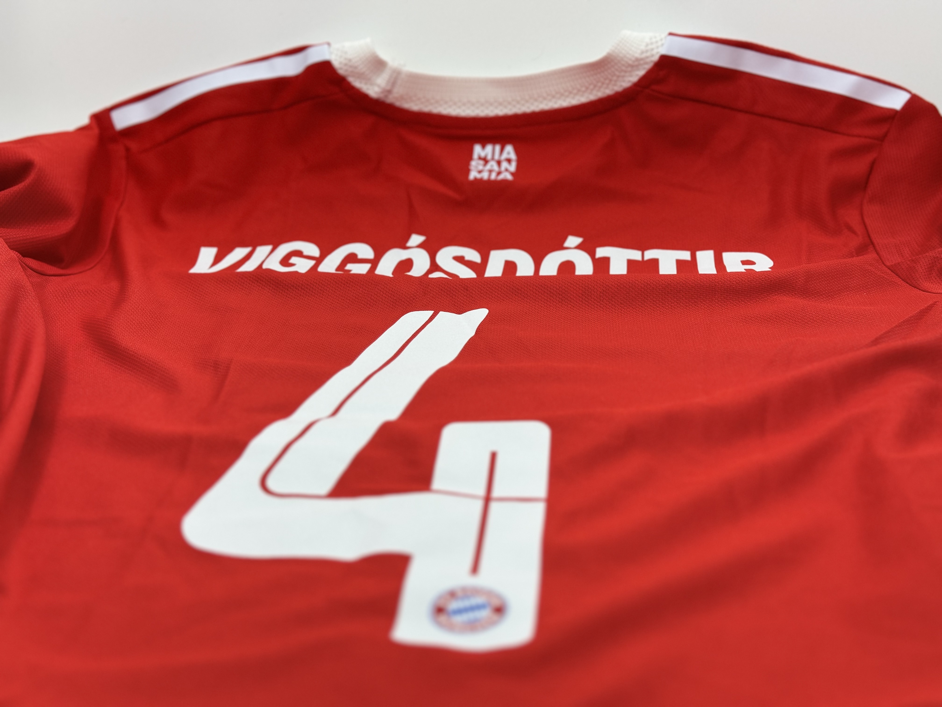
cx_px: 471
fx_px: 1306
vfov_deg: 30.3
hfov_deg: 39.7
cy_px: 354
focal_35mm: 48
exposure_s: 1/488
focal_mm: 6.86
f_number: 1.78
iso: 64
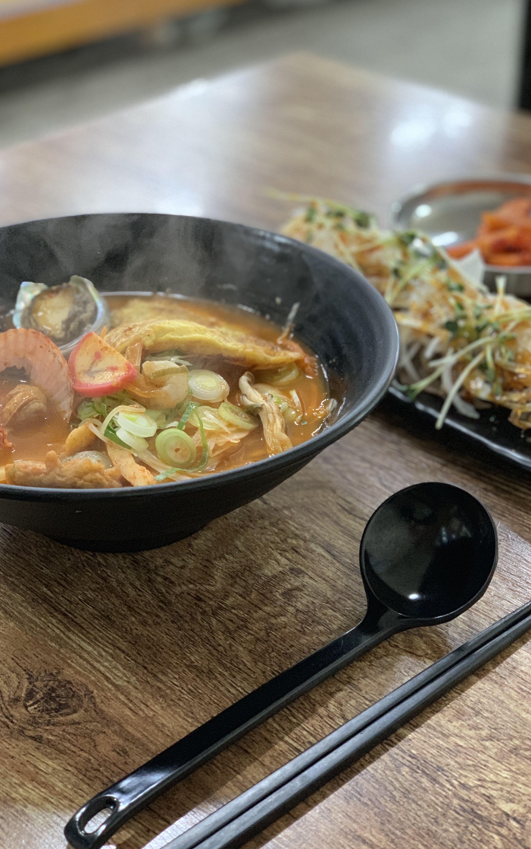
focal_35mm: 56
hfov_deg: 23.1
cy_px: 426
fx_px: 1297
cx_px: 292
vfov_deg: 36.3
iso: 250
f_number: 2.4
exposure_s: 1/60
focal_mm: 6
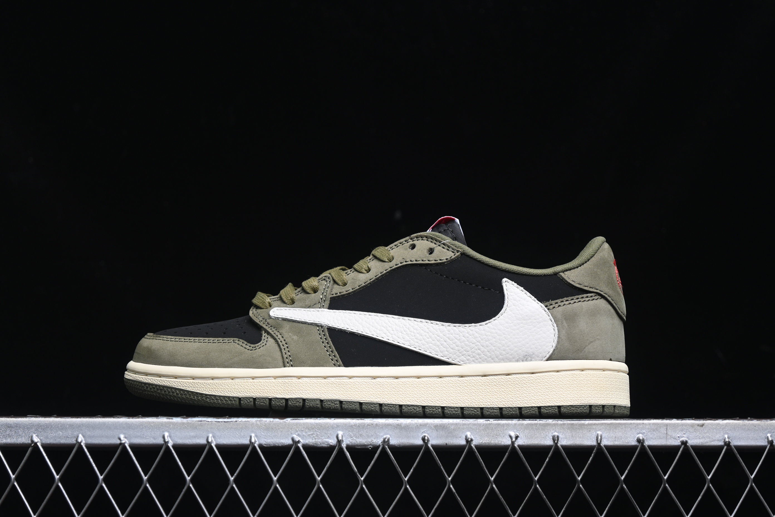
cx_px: 388
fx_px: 1614
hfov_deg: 27.0
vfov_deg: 18.2
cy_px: 258
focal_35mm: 75
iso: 160
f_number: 6.3
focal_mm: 50
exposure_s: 1/50
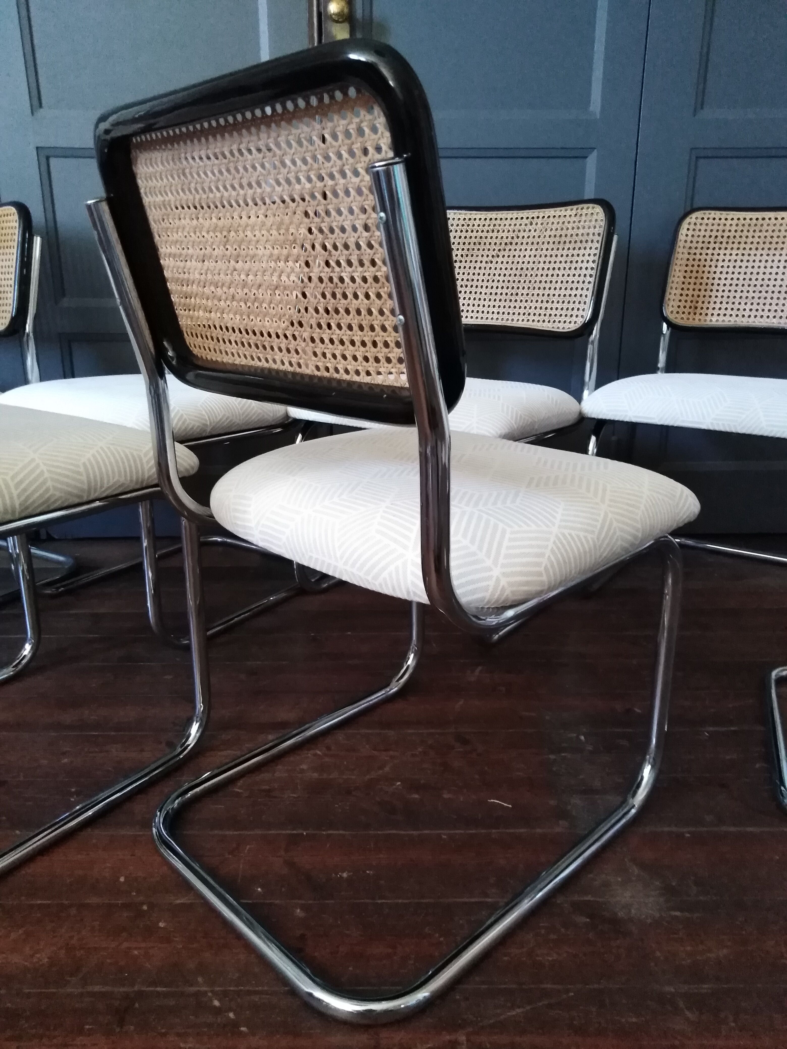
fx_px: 758
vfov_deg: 69.4
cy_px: 524
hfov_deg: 54.9
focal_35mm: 25
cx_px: 394
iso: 1023
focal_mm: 3.46
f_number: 2.2
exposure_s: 1/15
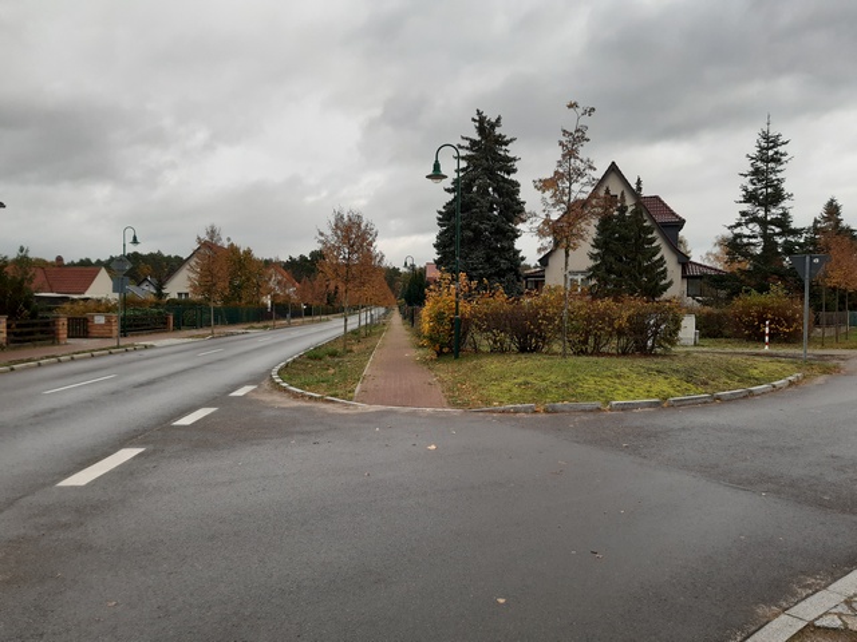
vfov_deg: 53.1
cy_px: 321
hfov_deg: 67.3
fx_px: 644
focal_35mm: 26
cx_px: 428
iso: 40
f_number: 1.7
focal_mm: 3.92
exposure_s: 1/521
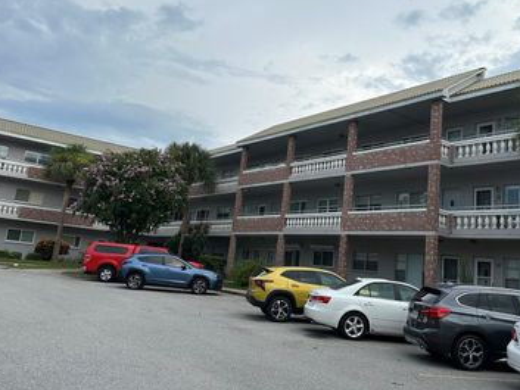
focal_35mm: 34
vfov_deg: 41.6
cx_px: 314
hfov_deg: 53.5
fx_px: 511
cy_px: 152
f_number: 1.78
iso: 80
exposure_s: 1/5525
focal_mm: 6.86
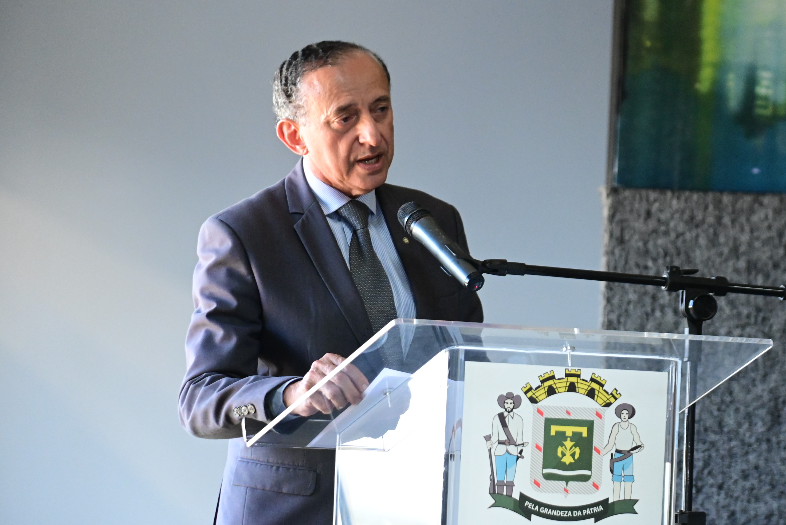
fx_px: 3933
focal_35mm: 180
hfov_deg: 11.4
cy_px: 262
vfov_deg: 7.6
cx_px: 393
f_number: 4.8
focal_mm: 120
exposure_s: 1/125
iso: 5000
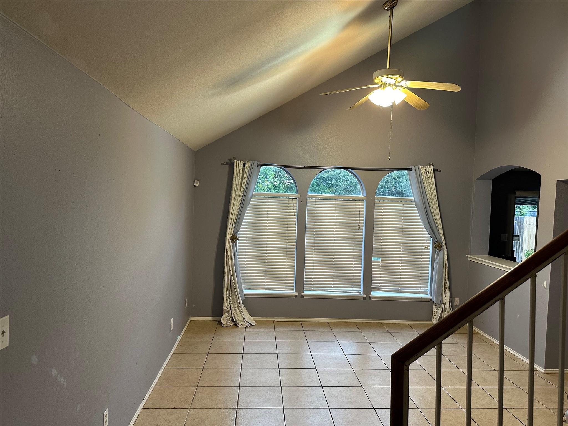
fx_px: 394
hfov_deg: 71.6
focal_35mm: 24
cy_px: 213
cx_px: 284
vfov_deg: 56.8
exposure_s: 1/60
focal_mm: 6.86
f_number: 1.78
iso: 250
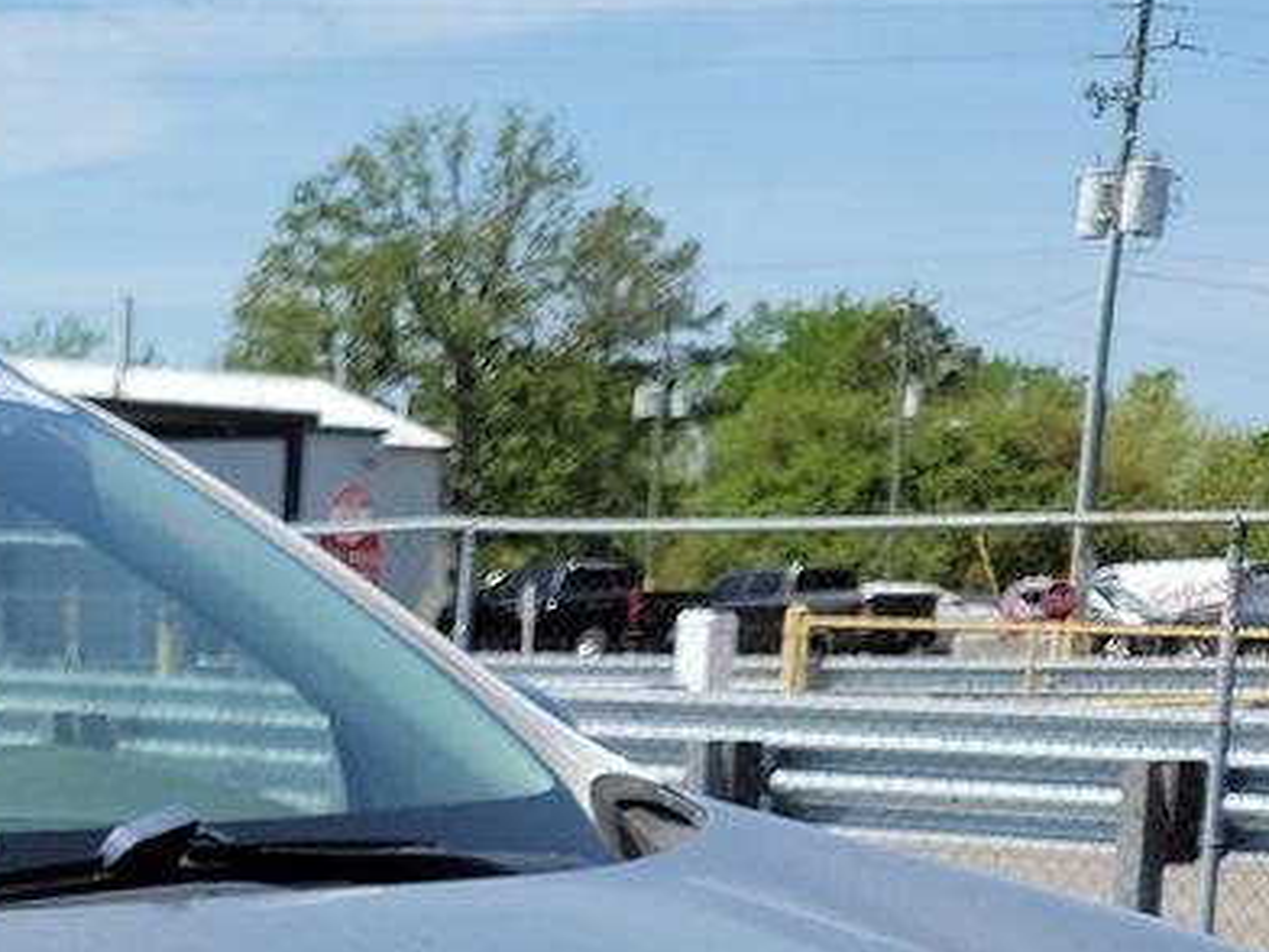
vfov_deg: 13.8
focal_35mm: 98
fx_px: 3593
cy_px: 1580
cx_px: -97
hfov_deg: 19.3
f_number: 1.8
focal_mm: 6.7
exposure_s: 1/892
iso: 50
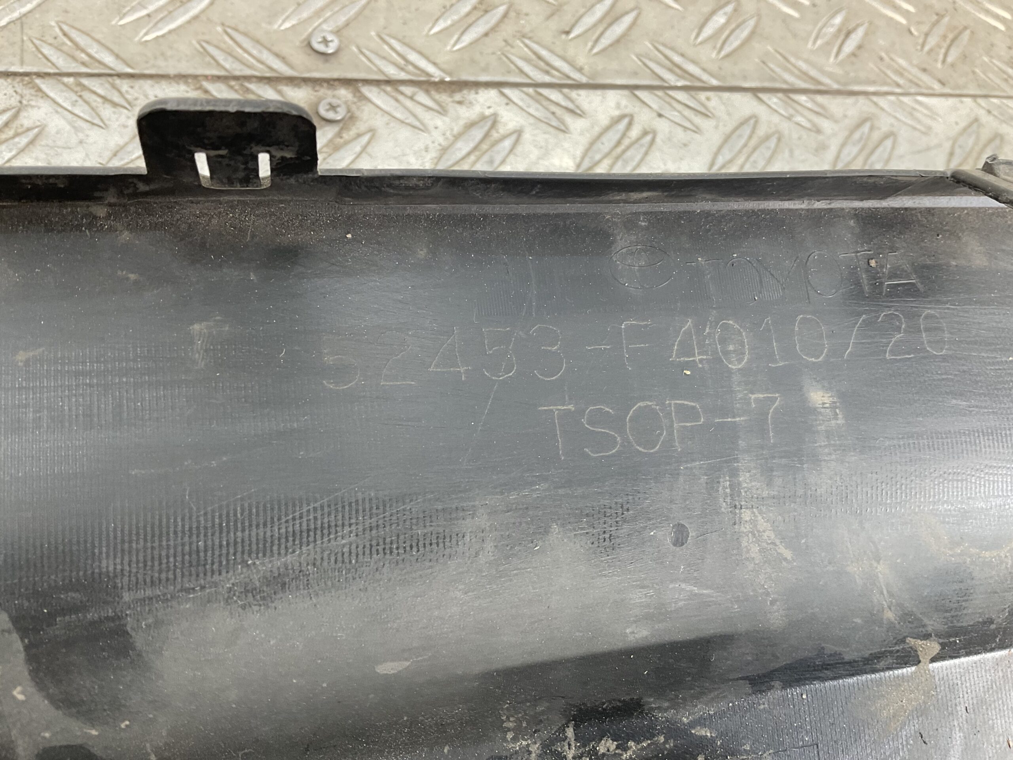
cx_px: 506
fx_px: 849
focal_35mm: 29
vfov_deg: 48.2
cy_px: 380
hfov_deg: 61.7
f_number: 1.8
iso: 64
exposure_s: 1/120
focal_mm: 3
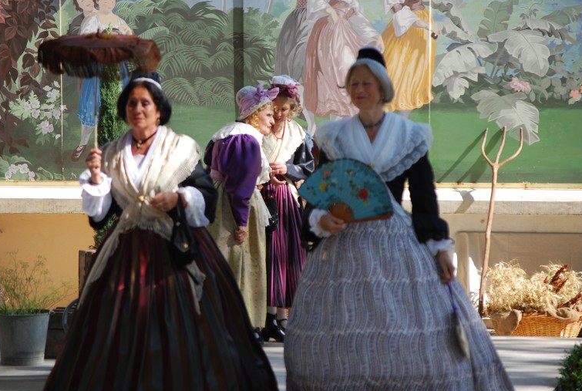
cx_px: 277
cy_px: 193
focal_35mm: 194
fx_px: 3143
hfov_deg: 10.6
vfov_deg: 7.1
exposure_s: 1/400
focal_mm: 122
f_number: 5
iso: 200
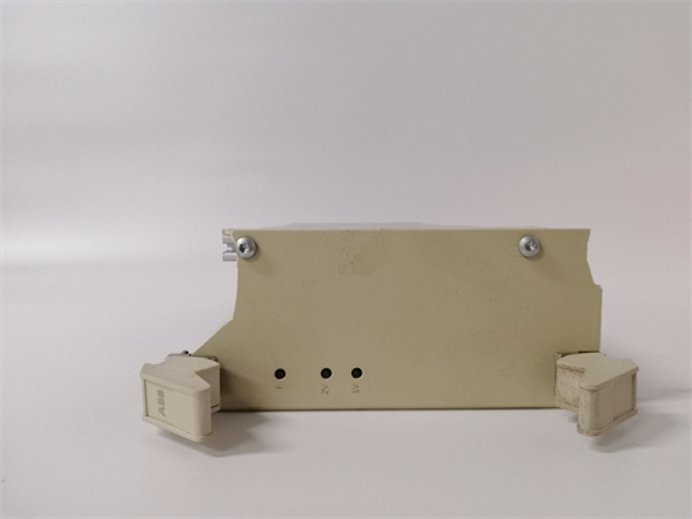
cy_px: 260
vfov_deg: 53.1
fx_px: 520
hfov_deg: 67.3
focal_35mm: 26
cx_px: 346
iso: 200
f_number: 2.2
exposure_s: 1/33.3
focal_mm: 3.81
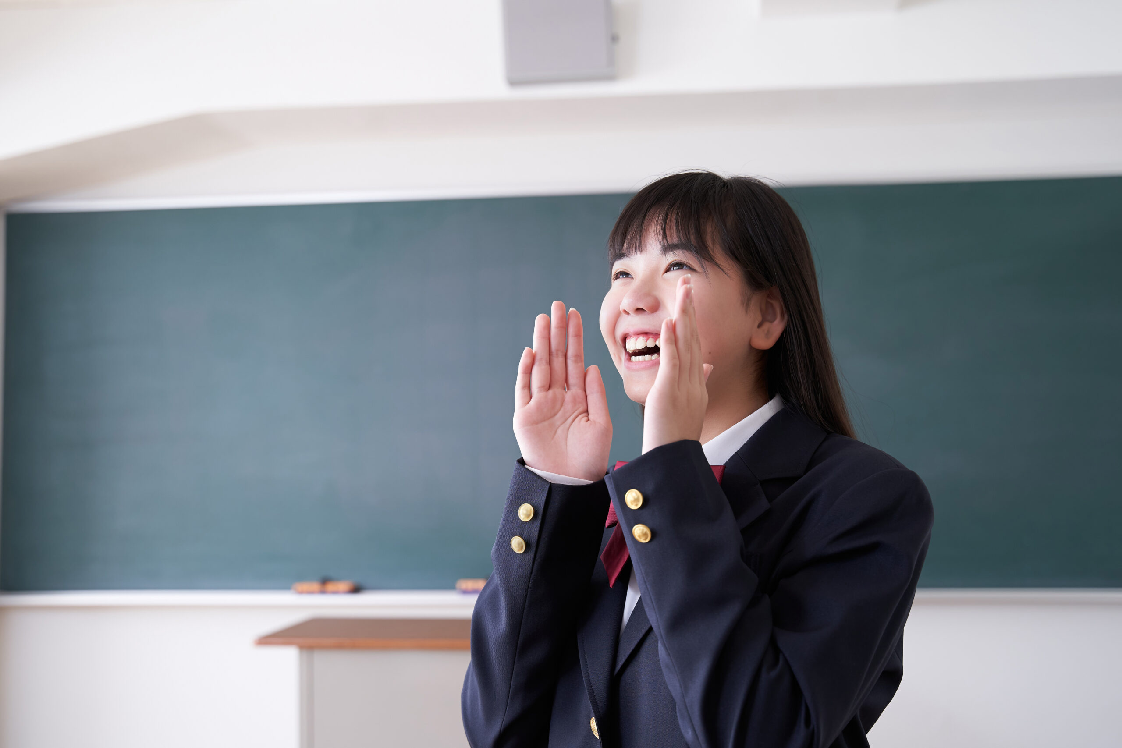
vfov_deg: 28.1
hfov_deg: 41.1
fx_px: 1496
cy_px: 374
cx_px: 561
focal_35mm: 48
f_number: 4
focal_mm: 48
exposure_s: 1/100
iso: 640
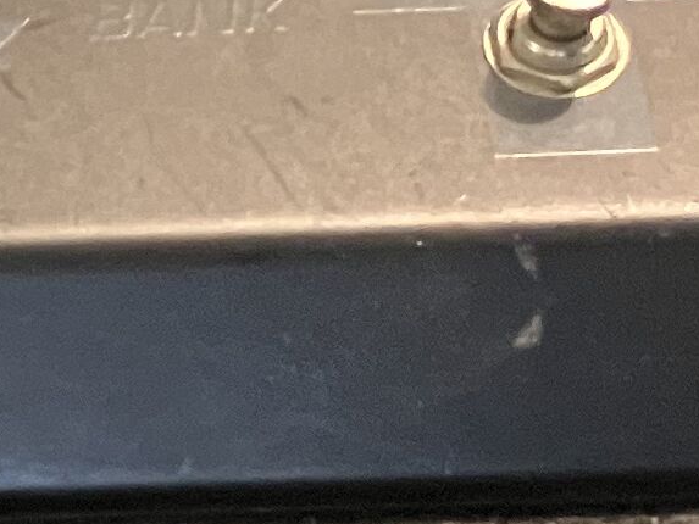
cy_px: 533
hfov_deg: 8.8
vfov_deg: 7.5
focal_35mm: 197
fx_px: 3979
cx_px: -1121
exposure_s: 1/30
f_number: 1.8
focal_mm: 3.99
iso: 640
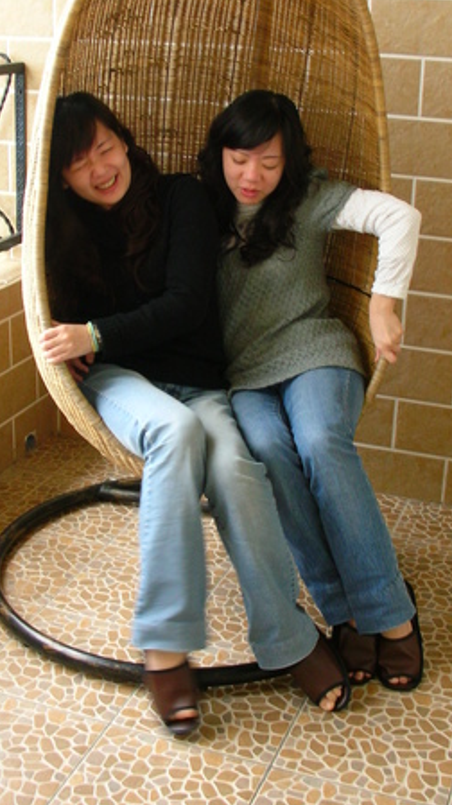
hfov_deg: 23.5
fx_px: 1089
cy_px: 290
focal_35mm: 51
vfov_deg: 40.3
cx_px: 237
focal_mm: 5.8
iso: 50
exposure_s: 1/23.2
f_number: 3
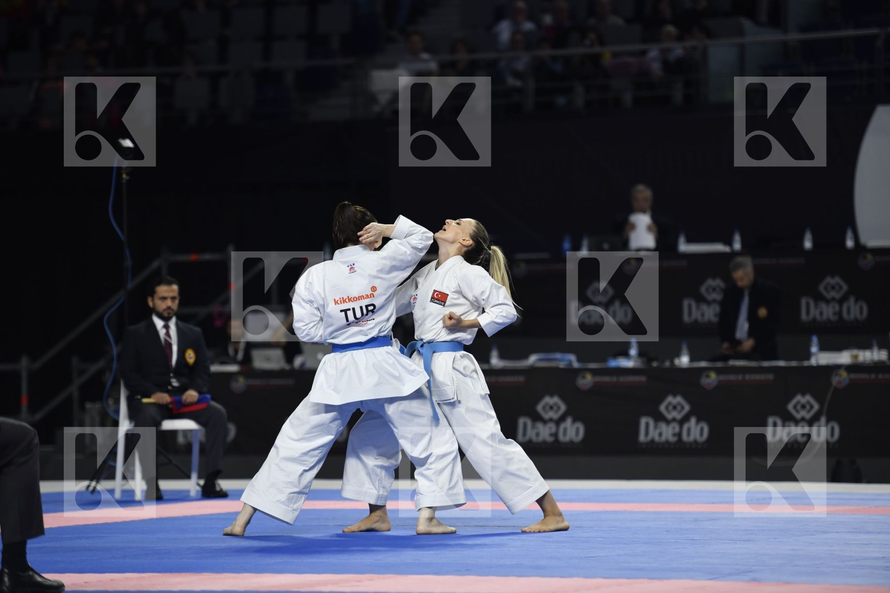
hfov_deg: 11.7
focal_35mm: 175
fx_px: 4326
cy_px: 296
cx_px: 445
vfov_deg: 7.8
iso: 800
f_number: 2.8
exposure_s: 1/800
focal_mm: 175
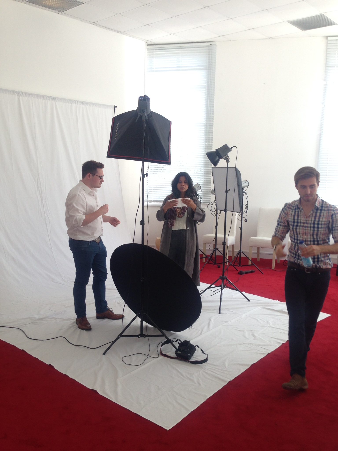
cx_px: 169
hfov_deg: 42.9
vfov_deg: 55.4
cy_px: 226
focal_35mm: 33
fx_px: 430
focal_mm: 4.12
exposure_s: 1/60
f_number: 2.4
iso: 50
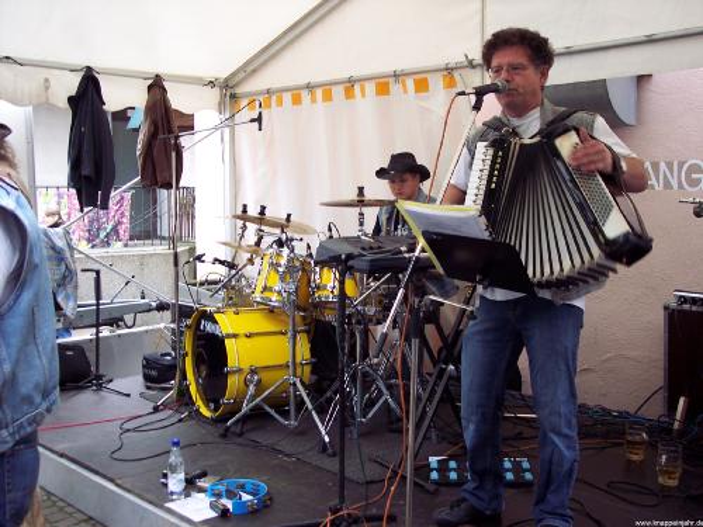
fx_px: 792
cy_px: 264
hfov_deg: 47.9
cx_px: 352
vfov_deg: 36.8
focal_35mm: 39
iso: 100
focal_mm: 8
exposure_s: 1/30
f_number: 3.4
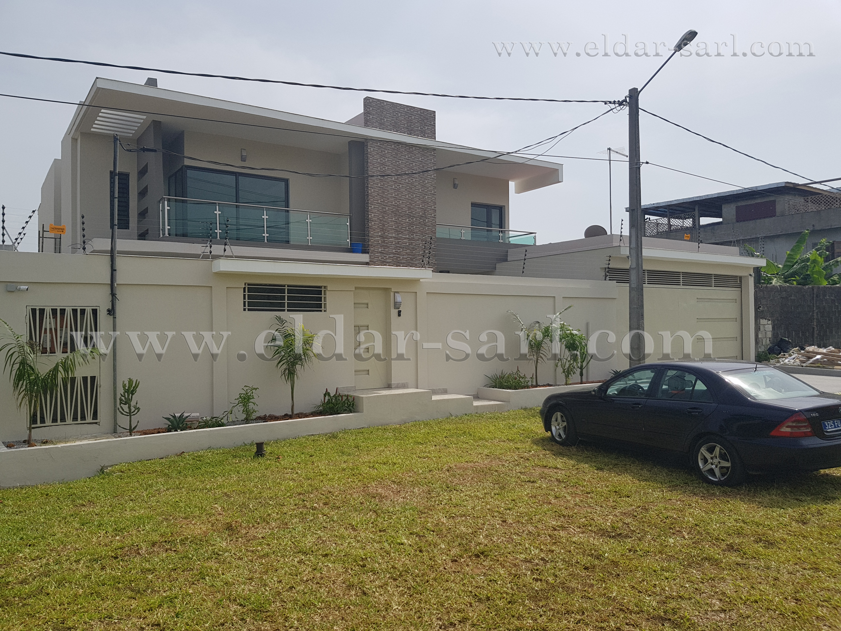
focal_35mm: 26
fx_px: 632
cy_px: 316
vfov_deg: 53.1
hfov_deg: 67.3
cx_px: 420
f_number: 1.7
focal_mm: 4.2
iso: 40
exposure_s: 1/3336
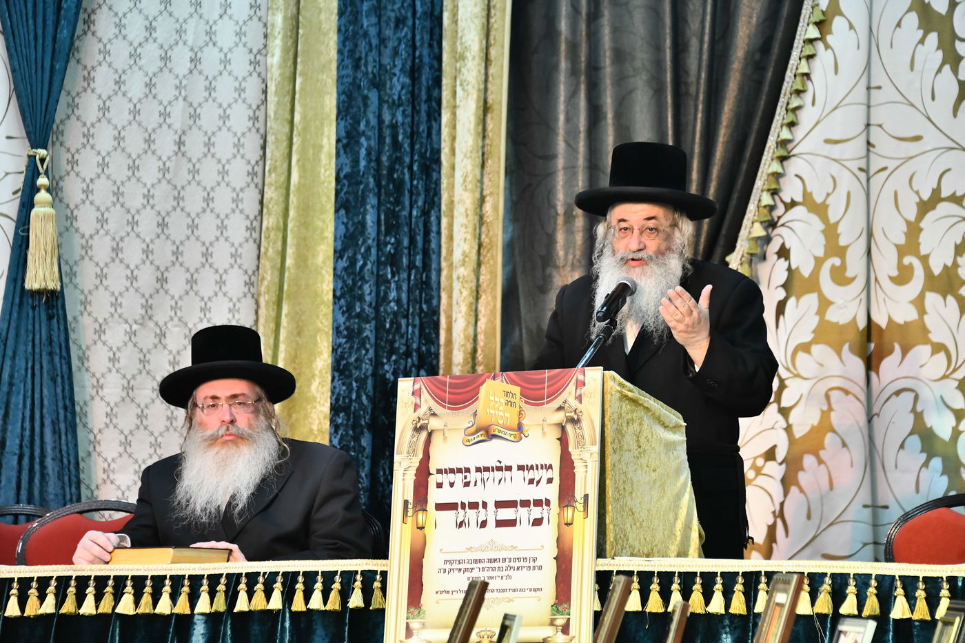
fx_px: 3886
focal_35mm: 145
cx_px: 482
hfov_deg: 14.2
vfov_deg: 9.5
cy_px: 322
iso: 2500
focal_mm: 145
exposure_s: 1/125
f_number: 5.6
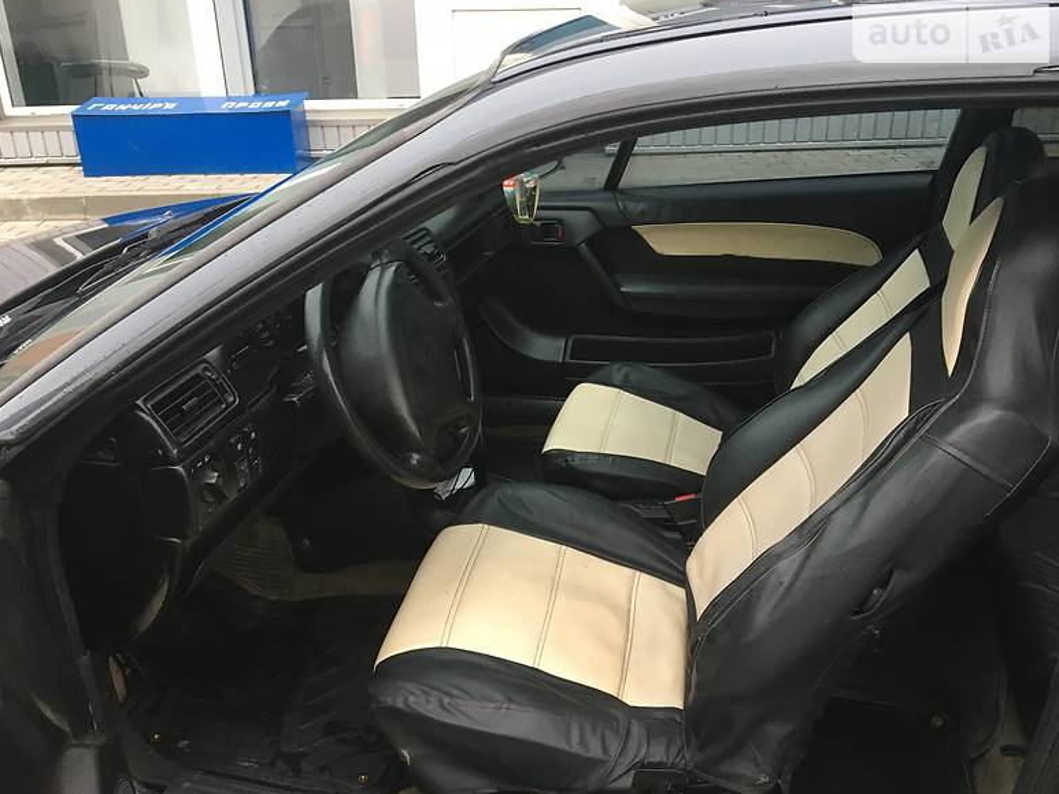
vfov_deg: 46.8
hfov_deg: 60.0
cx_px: 522
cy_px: 398
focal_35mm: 30
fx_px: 918
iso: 80
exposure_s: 1/33
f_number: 2.2
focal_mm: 4.2
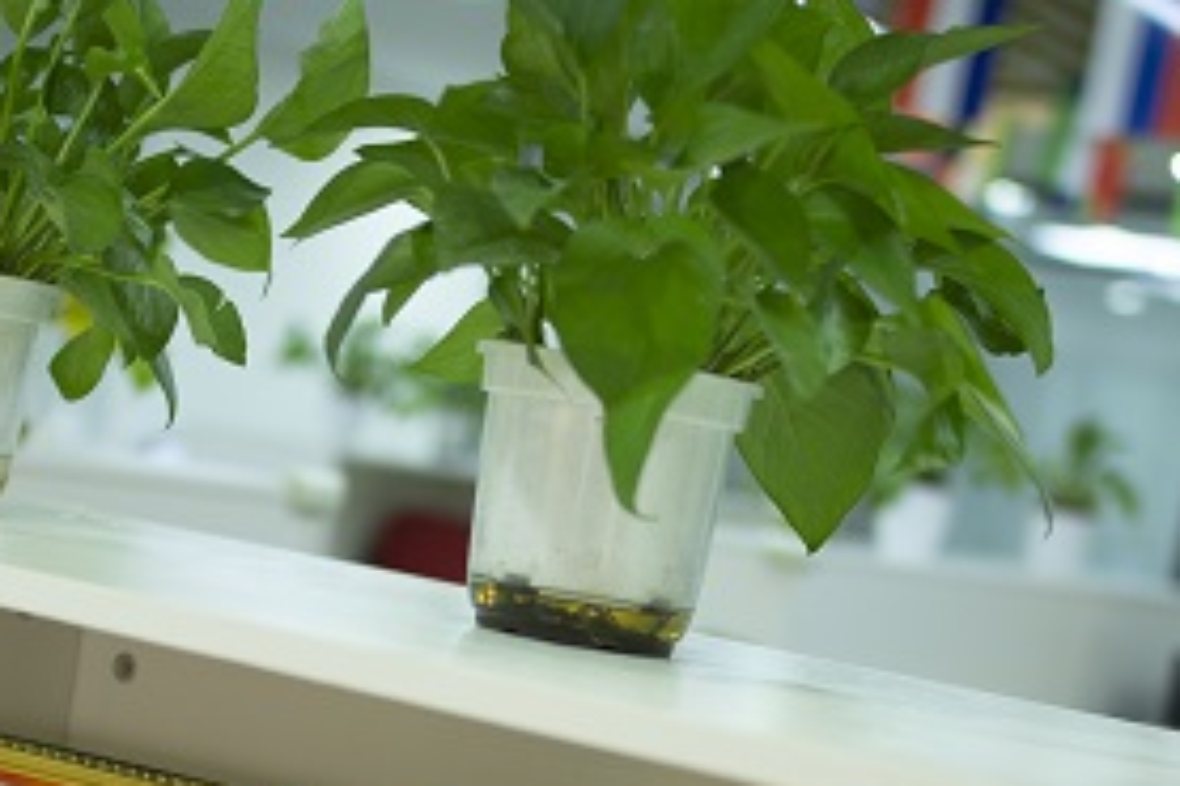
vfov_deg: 16.0
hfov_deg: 24.4
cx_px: 391
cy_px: 871
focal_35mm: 83
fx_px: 2719
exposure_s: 1/40
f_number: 1.4
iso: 100
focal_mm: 24
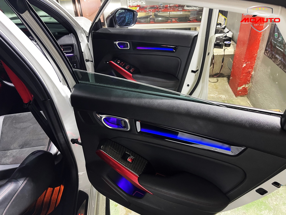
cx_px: 143
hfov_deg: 67.3
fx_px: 215
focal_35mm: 26
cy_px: 108
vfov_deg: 53.1
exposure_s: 1/33
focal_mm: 5.1
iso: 400
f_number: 1.6
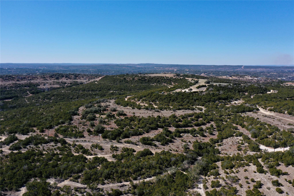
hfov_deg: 65.5
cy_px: 98
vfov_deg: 46.4
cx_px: 147
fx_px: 229
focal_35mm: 28
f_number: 6.3
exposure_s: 1/500
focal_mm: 10.26
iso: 100
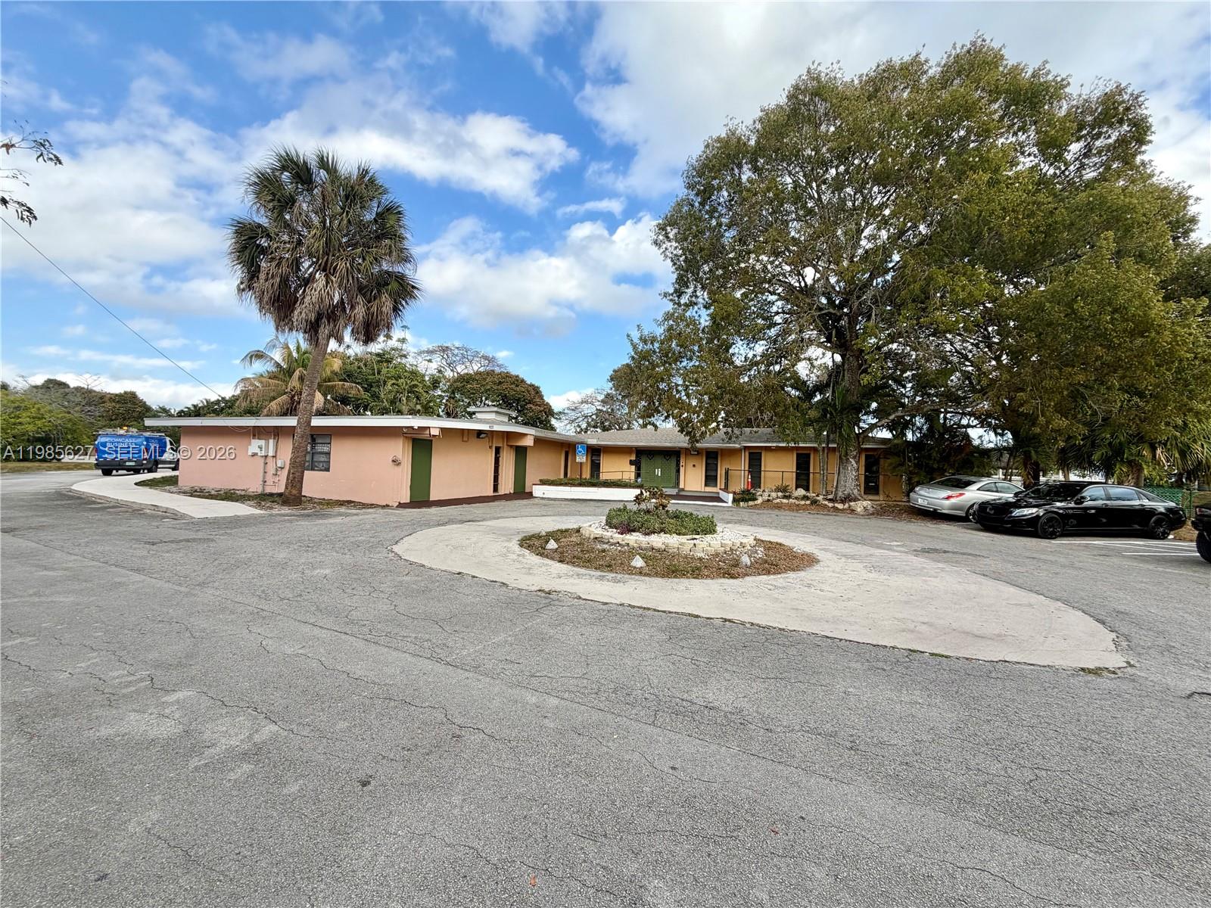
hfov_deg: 102.1
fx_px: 490
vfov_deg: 85.7
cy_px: 454
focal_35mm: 14
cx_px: 606
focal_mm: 2.22
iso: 40
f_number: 2.2
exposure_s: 1/770
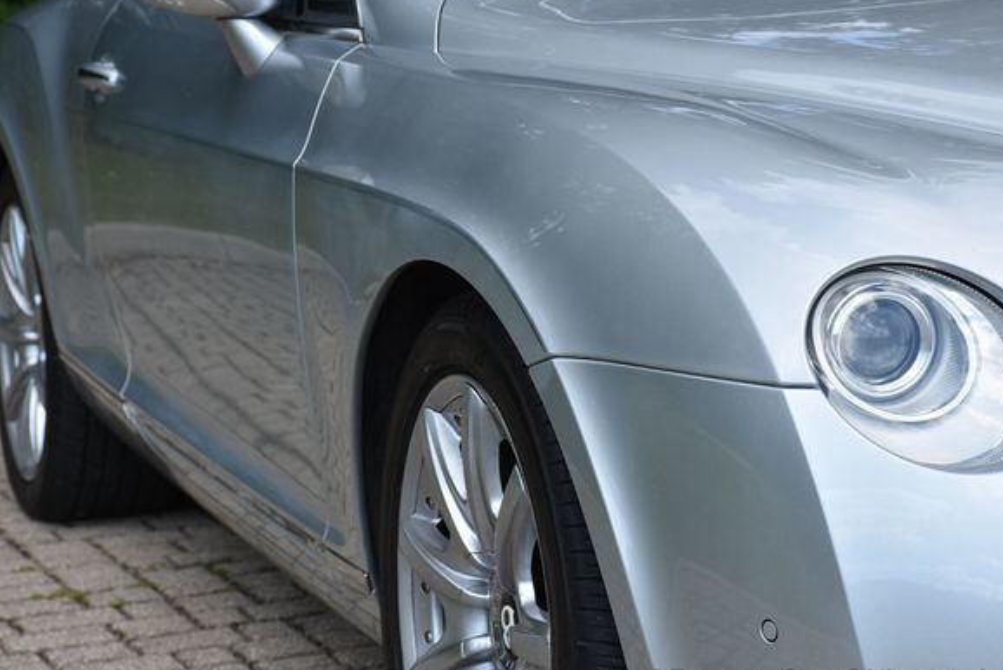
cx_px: 528
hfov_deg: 19.8
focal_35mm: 103
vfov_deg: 13.3
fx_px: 2871
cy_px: 345
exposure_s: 1/500
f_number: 8
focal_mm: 62
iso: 250
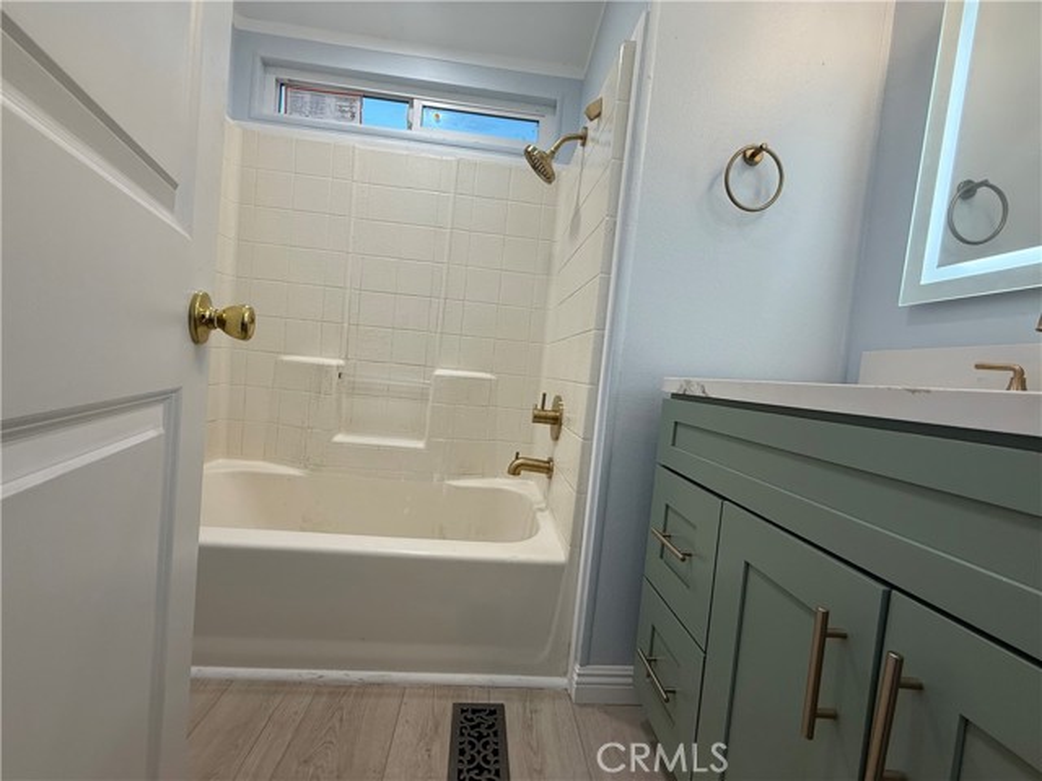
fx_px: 421
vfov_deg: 85.7
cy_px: 390
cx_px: 521
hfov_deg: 102.1
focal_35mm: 14
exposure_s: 1/120
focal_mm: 2.22
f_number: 2.2
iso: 100
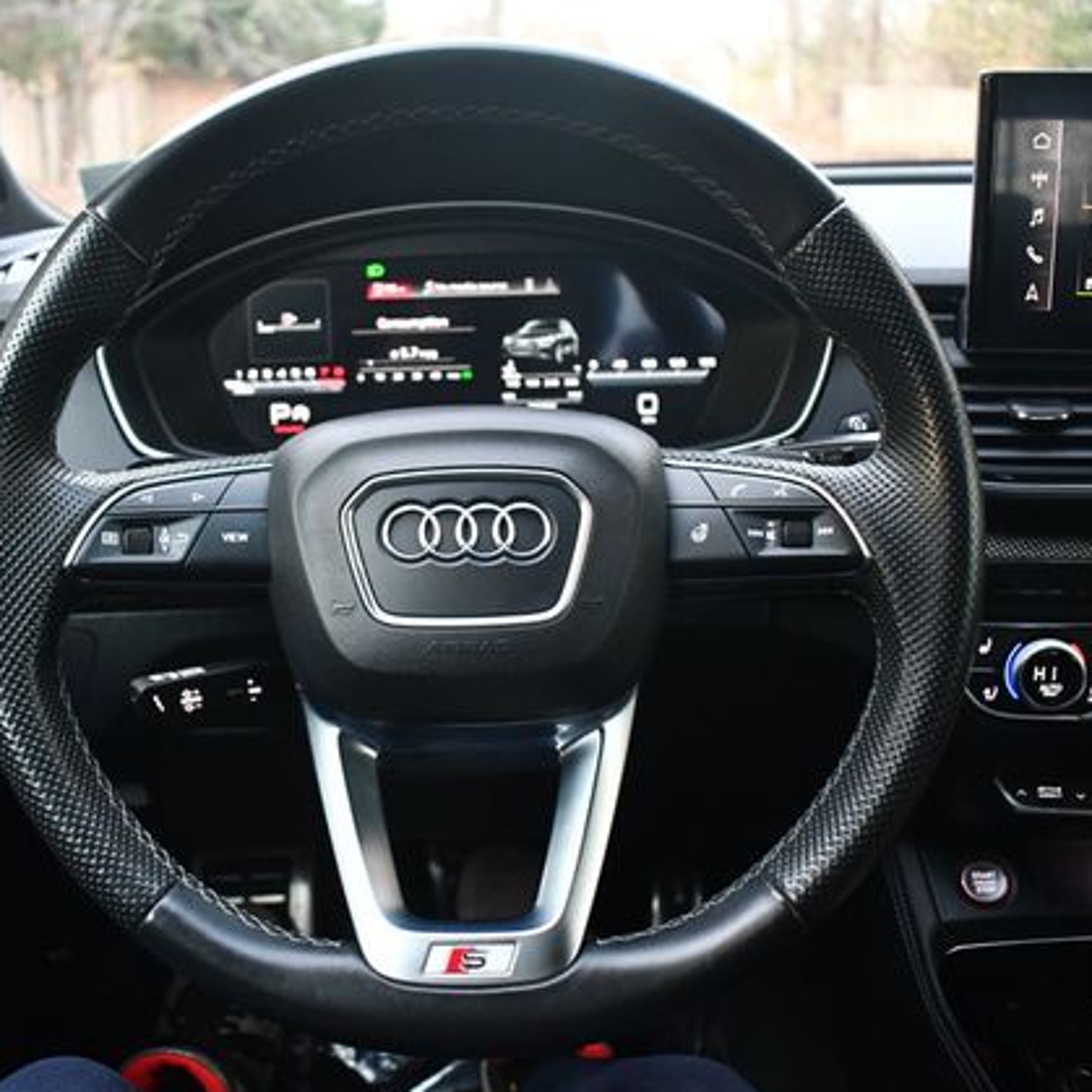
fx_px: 1249
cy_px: 550
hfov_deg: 47.1
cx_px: 477
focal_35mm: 35
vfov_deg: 47.2
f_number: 3.5
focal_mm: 18
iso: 3200
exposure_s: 1/80
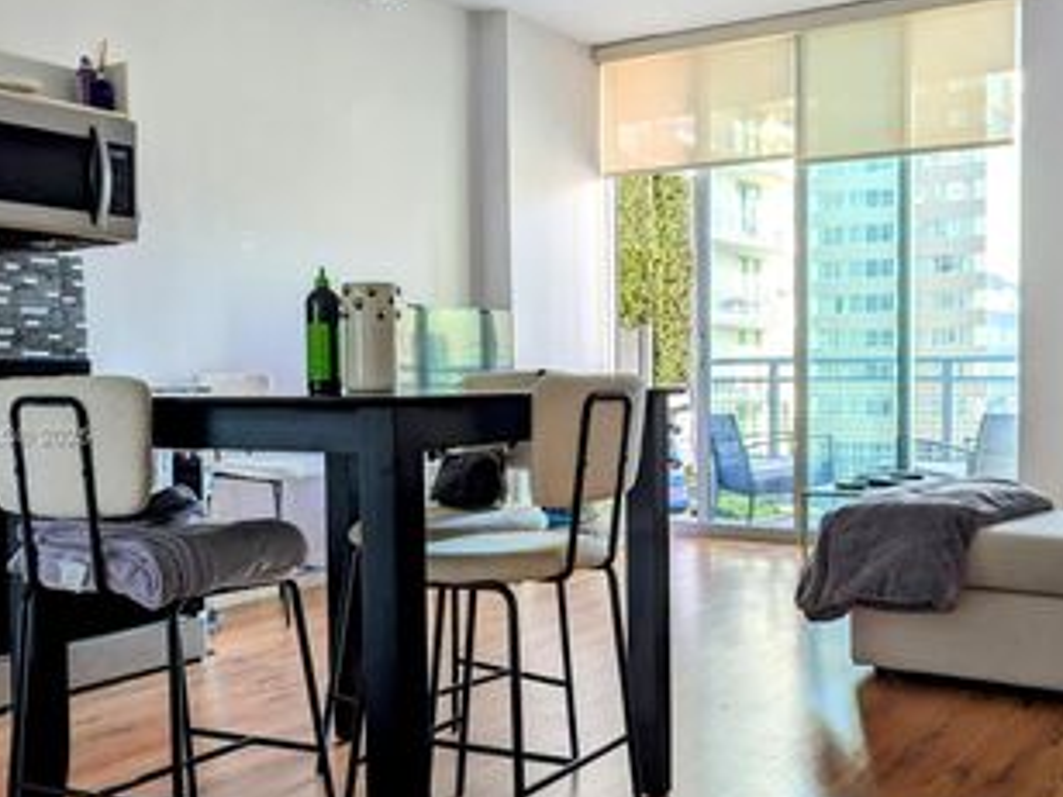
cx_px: 607
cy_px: 438
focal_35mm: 39
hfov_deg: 47.7
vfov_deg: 36.8
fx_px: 1198
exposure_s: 1/116
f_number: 1.85
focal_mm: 6.81
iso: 45
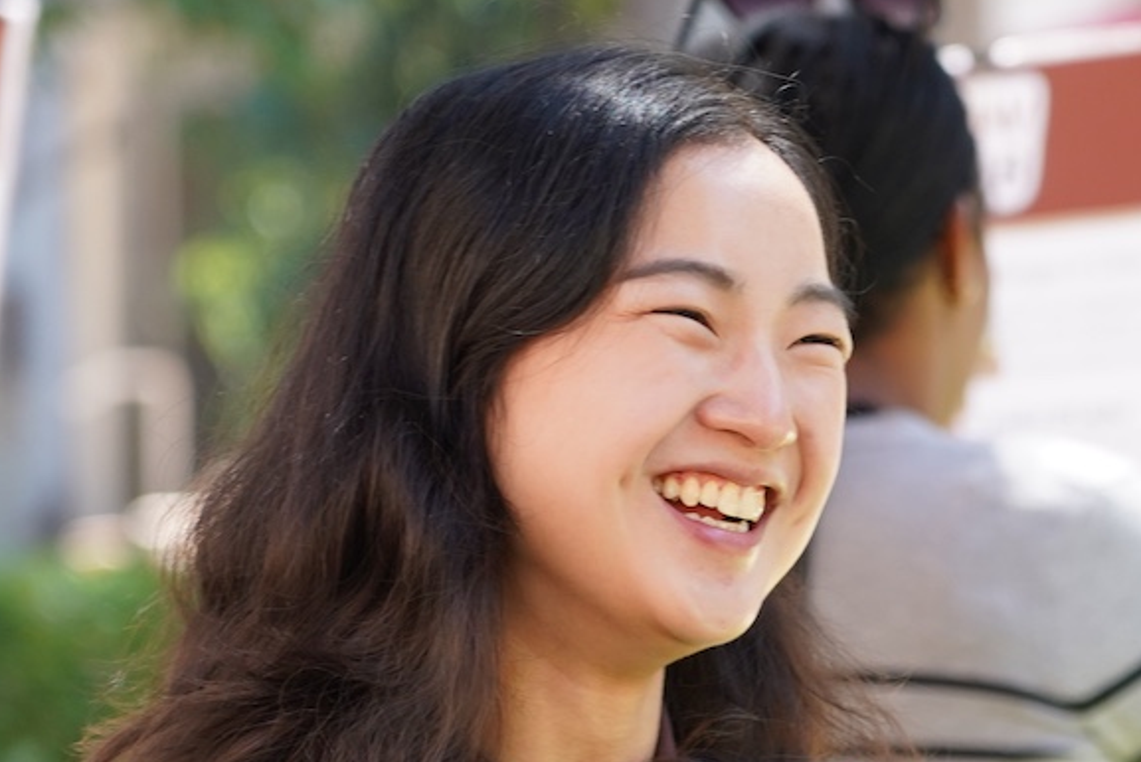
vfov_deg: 4.4
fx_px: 9891
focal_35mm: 312
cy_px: 773
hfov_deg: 6.6
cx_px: 1167
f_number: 4
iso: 500
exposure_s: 1/200
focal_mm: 105
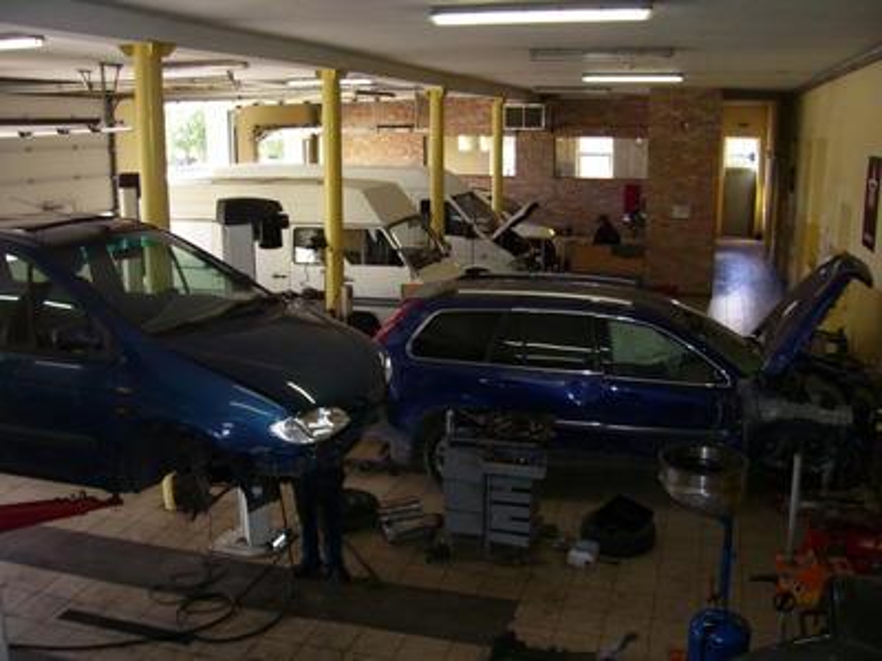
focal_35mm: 34
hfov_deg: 54.0
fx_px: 866
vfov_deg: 41.8
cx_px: 441
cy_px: 330
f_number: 2.7
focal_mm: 5.6
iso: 80
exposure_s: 1/60
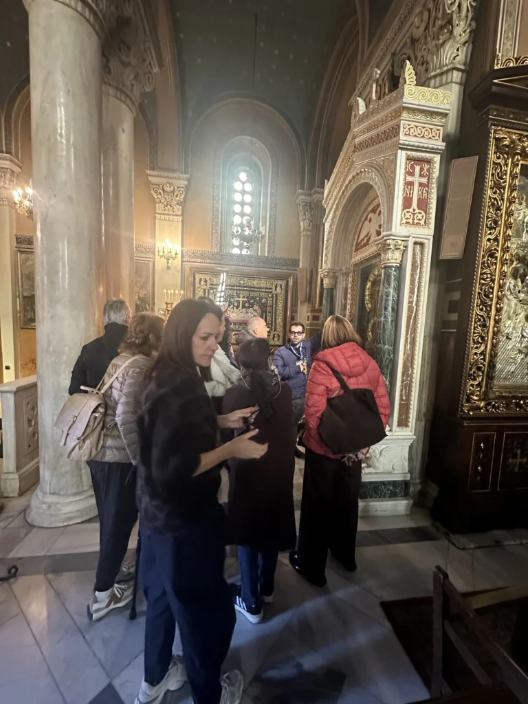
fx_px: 285
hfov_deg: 85.7
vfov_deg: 102.1
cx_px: 264
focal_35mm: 14
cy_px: 352
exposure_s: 1/50
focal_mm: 2.22
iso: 1000
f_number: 2.2
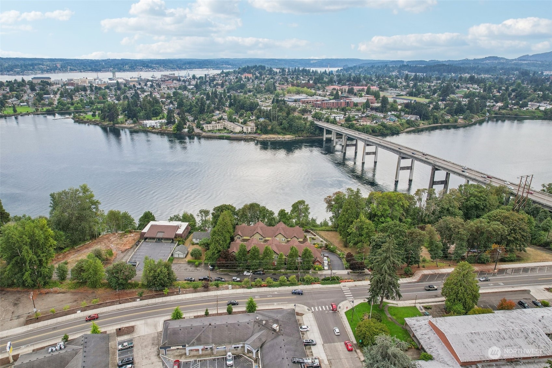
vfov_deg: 57.2
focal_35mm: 22
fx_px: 337
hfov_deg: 78.6
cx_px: 276
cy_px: 184
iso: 120
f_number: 2.8
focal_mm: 8.4
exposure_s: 1/1000
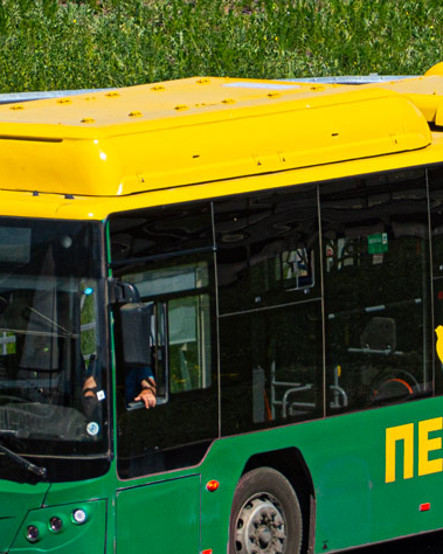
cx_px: 274
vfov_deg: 4.1
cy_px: 169
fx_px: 7664
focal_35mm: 467
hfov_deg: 3.3
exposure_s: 1/1000
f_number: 7.1
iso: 100
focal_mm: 105
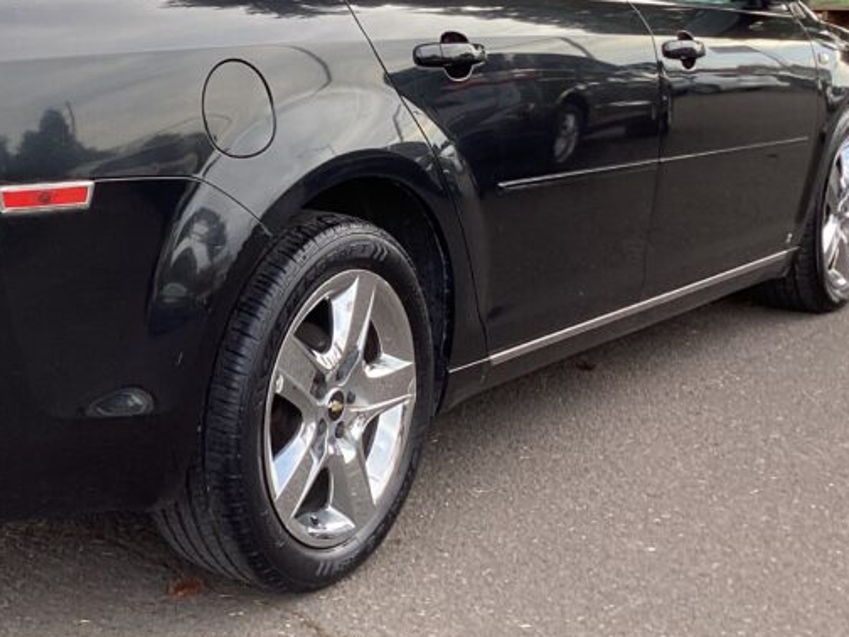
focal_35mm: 63
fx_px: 1545
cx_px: 130
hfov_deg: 29.8
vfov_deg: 23.1
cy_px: 187
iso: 32
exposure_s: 1/120
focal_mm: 3.3
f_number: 2.4
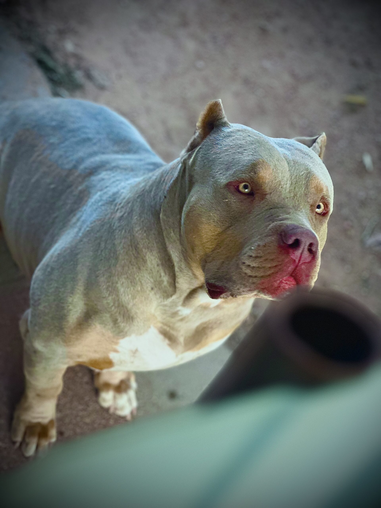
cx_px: 190
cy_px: 254
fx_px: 1130
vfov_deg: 25.3
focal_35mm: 77
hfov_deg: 19.1
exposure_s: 1/104
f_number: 2.8
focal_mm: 9
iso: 250
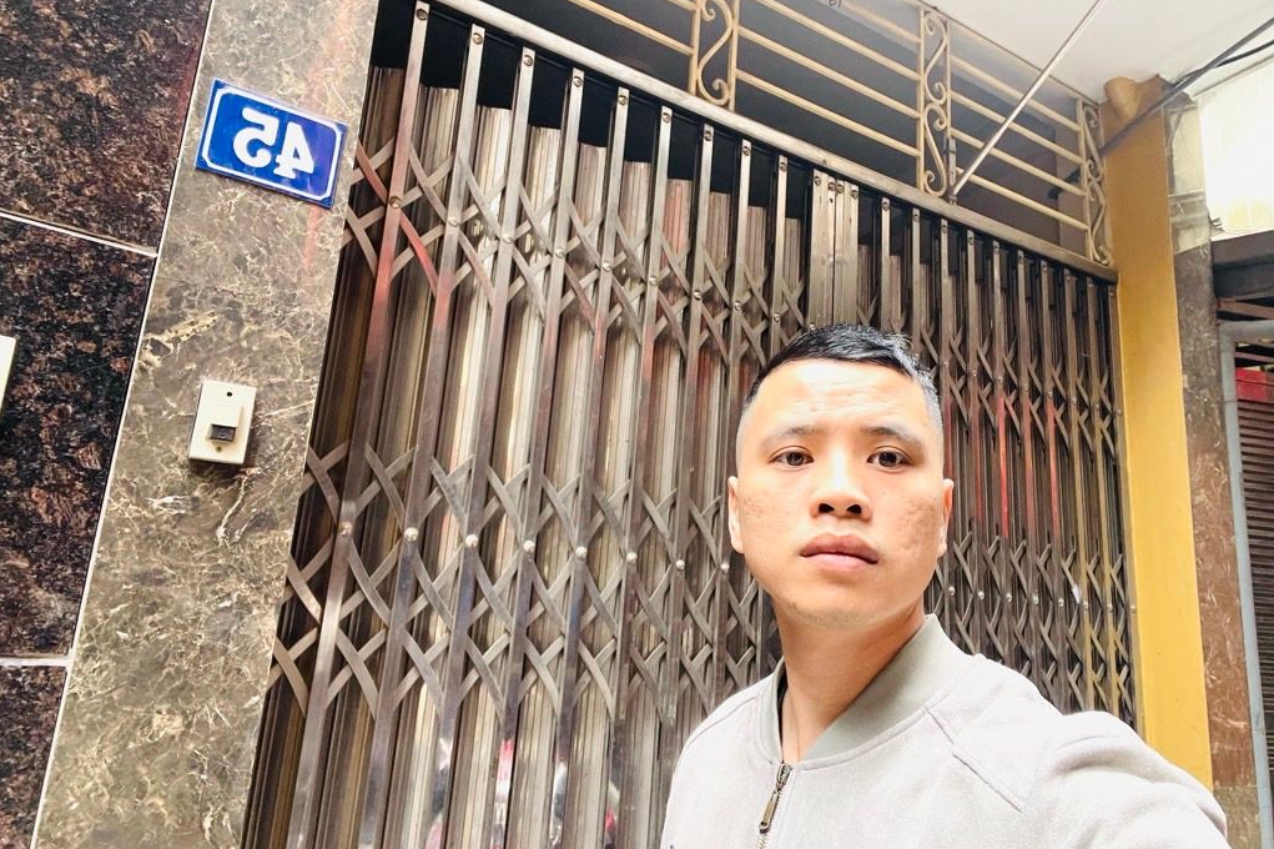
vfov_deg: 53.1
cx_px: 636
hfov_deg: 73.8
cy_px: 396
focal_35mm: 24
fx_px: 849
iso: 100
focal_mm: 2.71
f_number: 2.2
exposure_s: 1/60
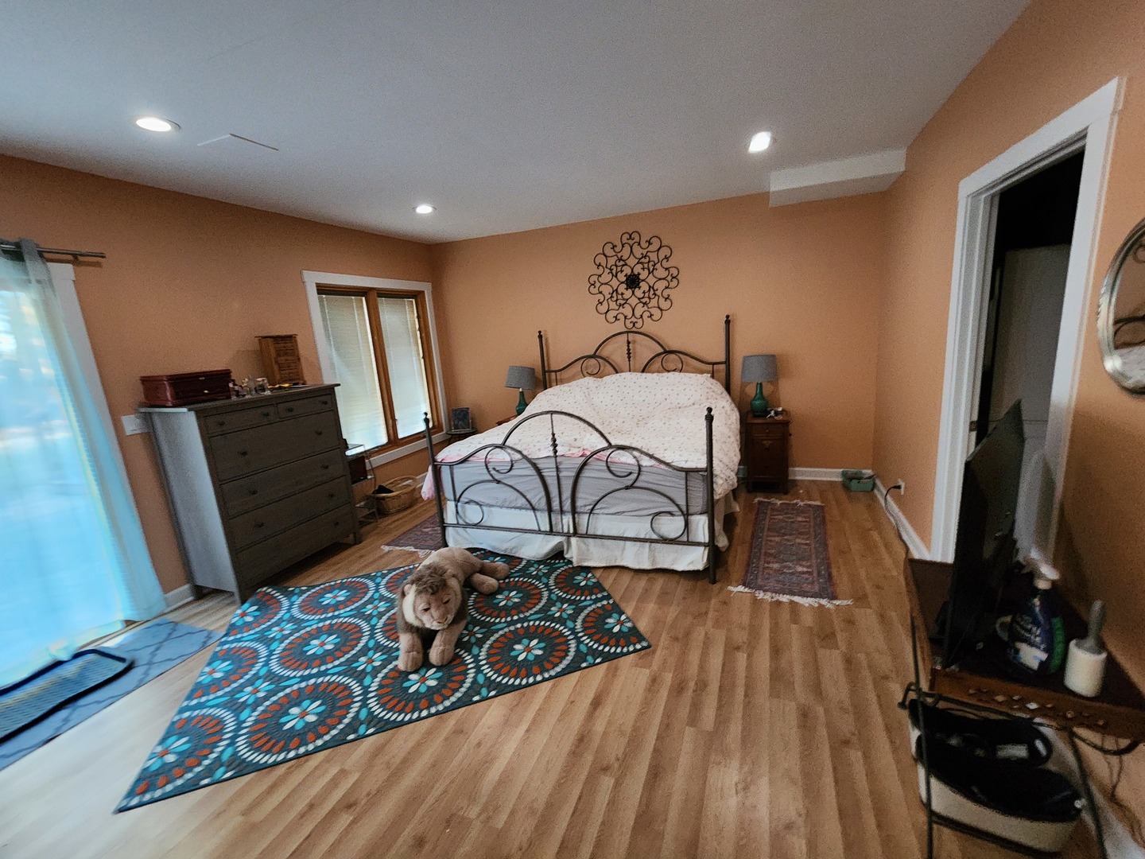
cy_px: 430
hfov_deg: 106.2
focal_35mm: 13
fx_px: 430
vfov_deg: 89.9
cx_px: 572
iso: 640
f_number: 2.2
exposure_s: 1/24
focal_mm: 2.2
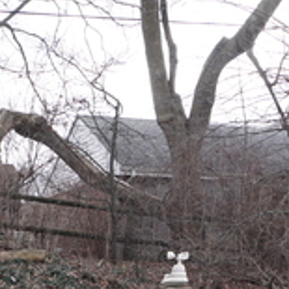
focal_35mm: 111
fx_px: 1048
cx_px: 185
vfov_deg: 15.5
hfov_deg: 15.7
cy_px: 265
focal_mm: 18
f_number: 5
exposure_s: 1/100
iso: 100
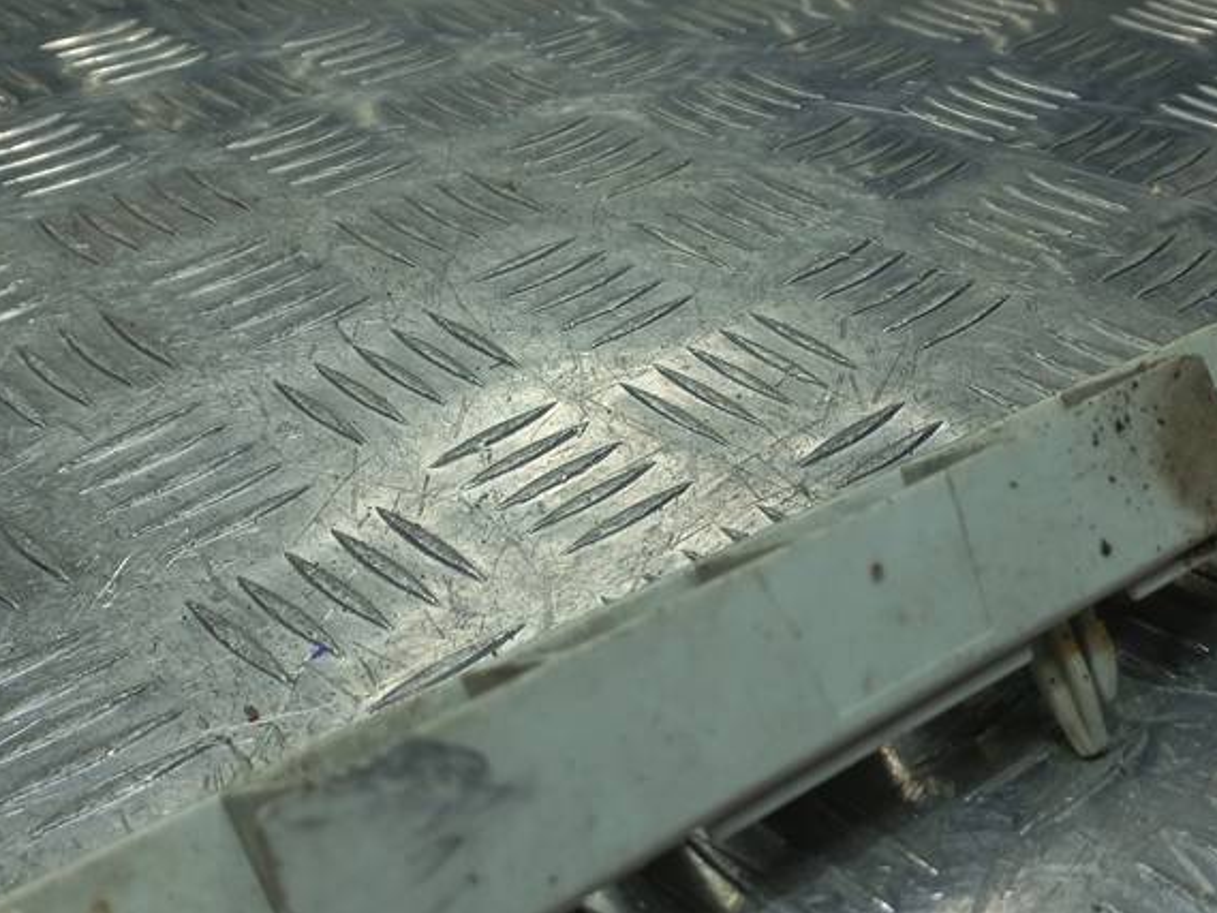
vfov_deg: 31.7
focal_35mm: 45
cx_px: 729
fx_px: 1582
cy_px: 678
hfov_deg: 41.9
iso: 32
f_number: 1.8
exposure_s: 1/100
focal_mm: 4.6
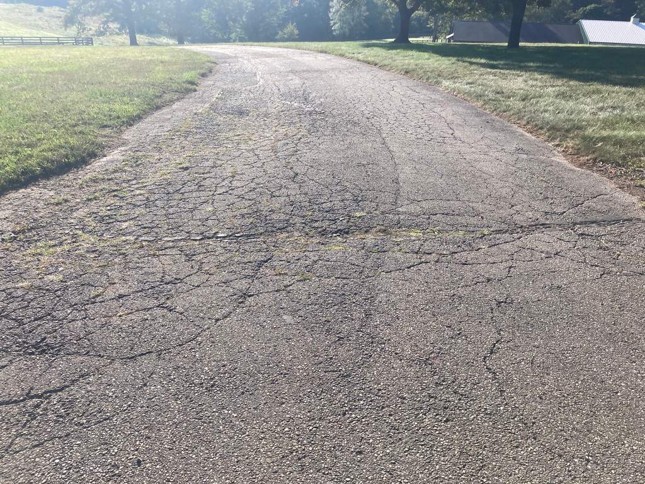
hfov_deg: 63.4
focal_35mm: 28
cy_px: 242
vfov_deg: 49.7
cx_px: 322
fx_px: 522
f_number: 1.8
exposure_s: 1/1230
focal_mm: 3.99
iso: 20
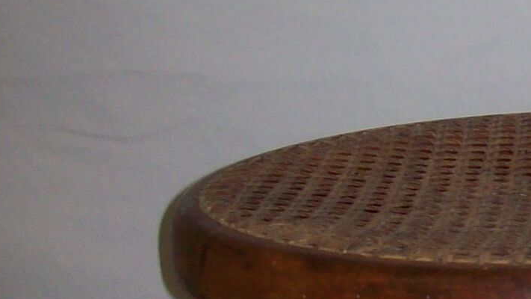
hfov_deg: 13.1
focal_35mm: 157
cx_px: 763
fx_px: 2211
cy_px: 267
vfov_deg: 7.7
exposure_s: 1/64
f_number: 2.7
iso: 80
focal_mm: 6
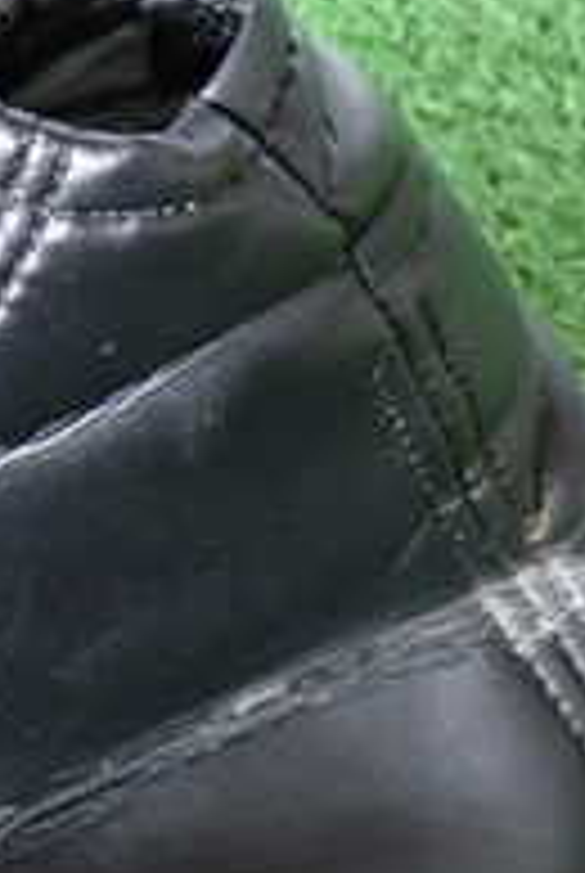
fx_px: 2963
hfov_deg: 11.0
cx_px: -184
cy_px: 580
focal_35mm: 122
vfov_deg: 16.7
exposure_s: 1/40
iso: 500
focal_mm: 6.83
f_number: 2.7
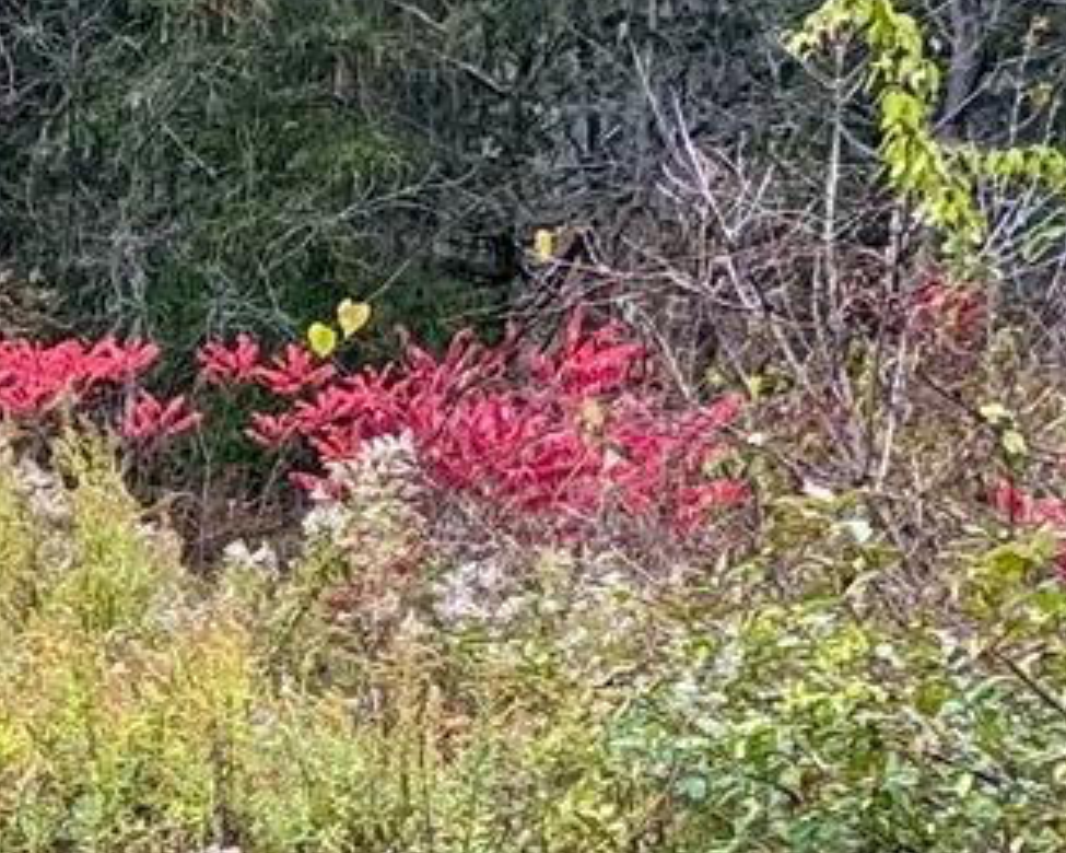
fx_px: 2713
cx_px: -613
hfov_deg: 19.0
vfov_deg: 17.1
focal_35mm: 86
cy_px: 1014
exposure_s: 1/176
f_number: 2.2
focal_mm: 2.22
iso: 40
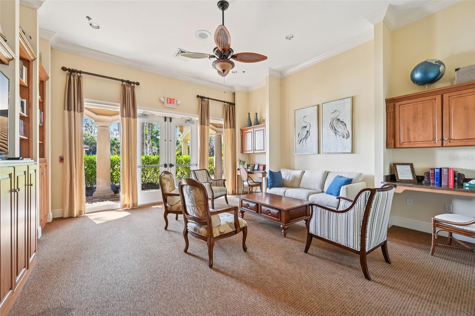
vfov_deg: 81.2
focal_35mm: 14
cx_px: 238
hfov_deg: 104.3
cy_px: 158
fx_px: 185
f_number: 8
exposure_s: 1/25
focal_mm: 14
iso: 400
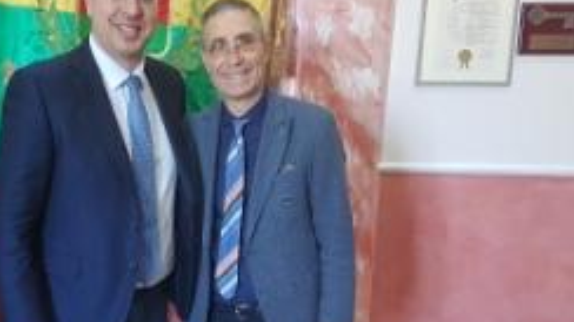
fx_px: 791
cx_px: 202
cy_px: 256
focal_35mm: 52
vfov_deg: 22.7
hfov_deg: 39.5
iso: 200
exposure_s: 1/33
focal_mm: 4.2
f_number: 1.7
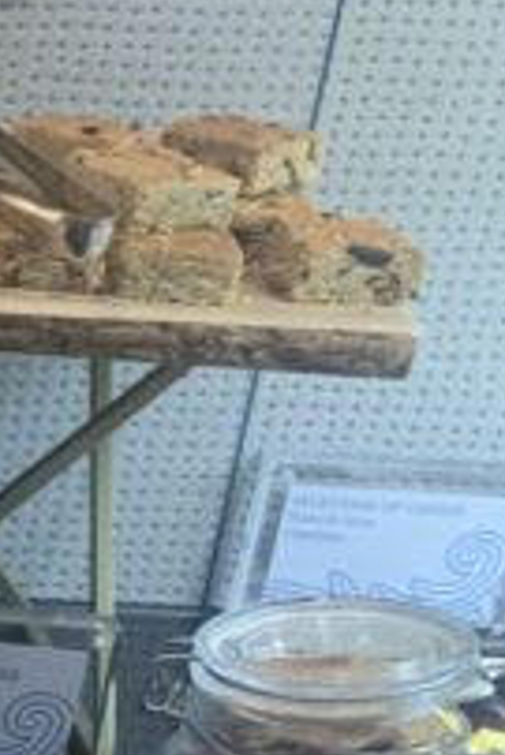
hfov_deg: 7.9
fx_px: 2878
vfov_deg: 14.9
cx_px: -1264
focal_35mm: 137
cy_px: 609
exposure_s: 1/50
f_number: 1.8
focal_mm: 4.25
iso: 80
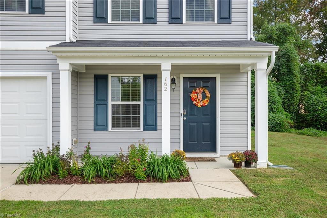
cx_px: 164
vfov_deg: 43.5
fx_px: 272
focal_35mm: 30
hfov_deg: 62.0
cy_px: 109
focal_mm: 30
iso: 160
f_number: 9
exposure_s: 1/160
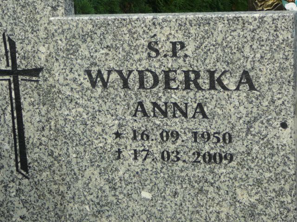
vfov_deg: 17.0
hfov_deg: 22.5
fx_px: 746
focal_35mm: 87
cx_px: 148
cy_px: 111
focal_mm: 13
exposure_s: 1/200
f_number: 3.8
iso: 80
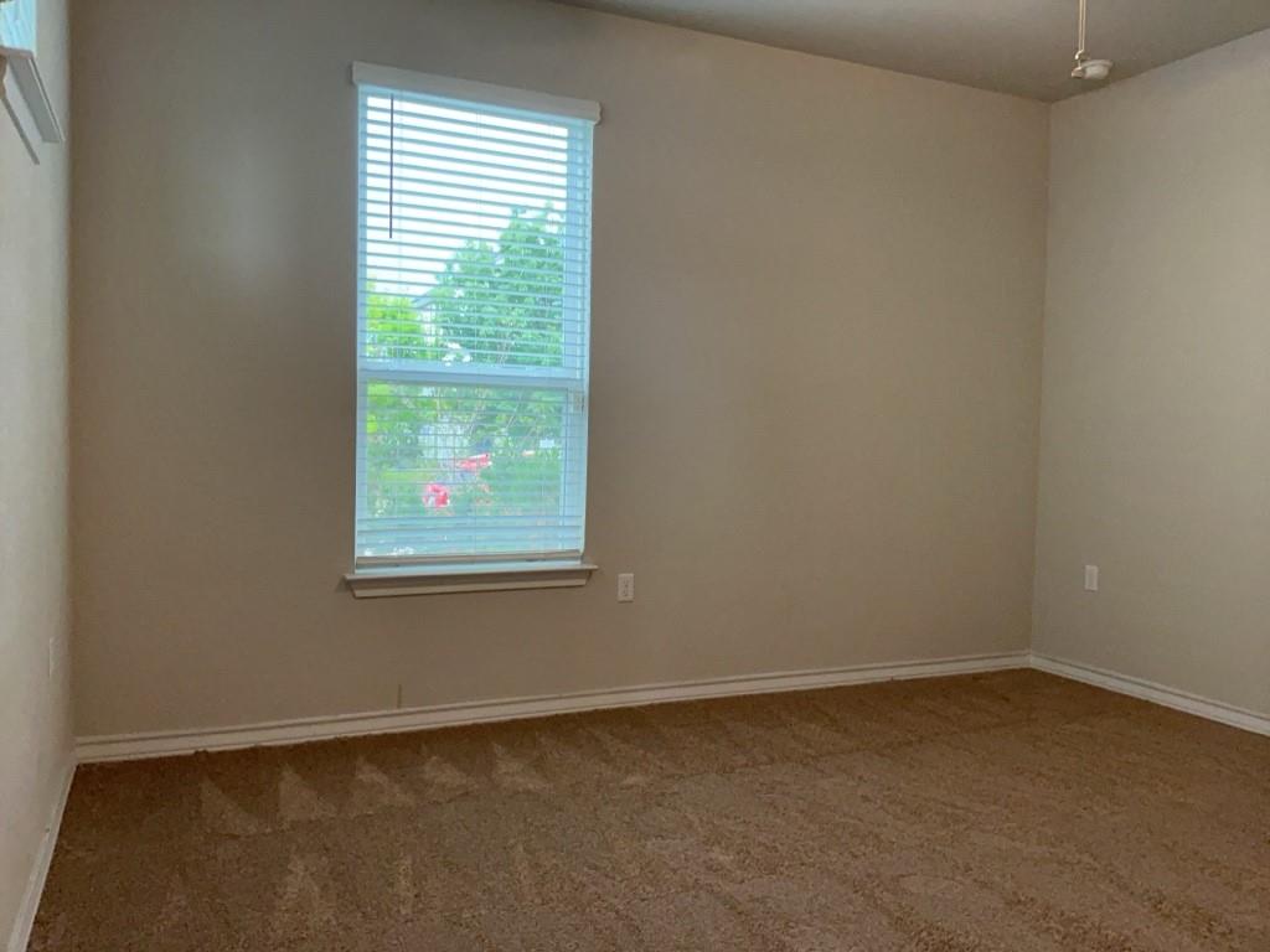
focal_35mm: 27
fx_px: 991
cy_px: 476
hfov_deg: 65.3
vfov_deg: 51.4
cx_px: 635
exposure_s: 1/60
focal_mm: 3
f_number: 1.8
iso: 125
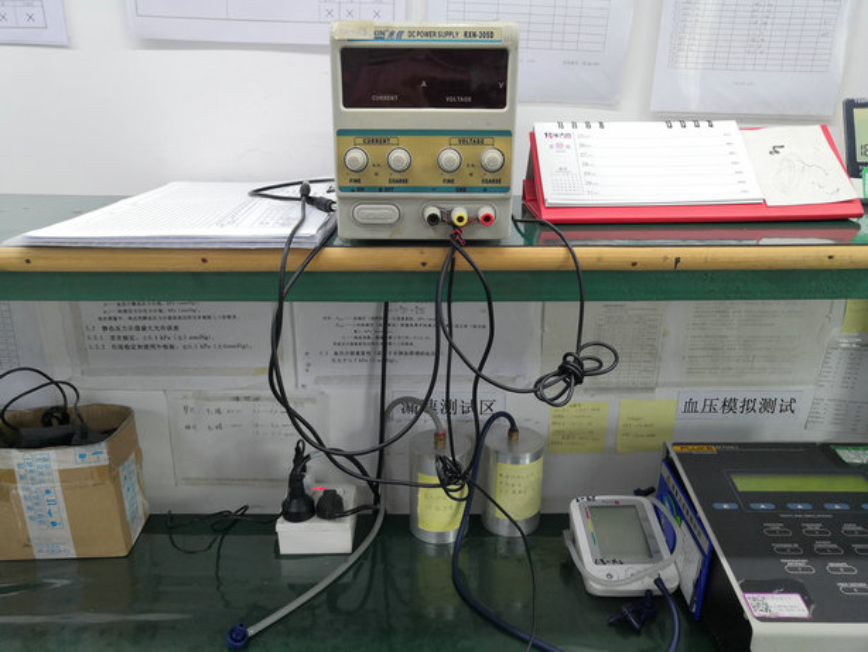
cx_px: 434
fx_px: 677
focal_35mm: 27
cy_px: 326
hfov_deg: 65.3
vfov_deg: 51.4
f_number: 1.8
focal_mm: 3.95
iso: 160
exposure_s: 1/50
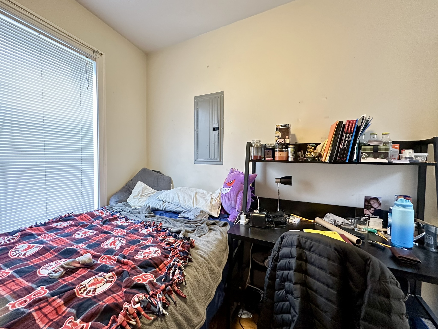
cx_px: 219
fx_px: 177
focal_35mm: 14
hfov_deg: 102.1
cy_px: 164
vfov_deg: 85.7
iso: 500
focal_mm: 2.22
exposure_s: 1/60
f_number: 2.2
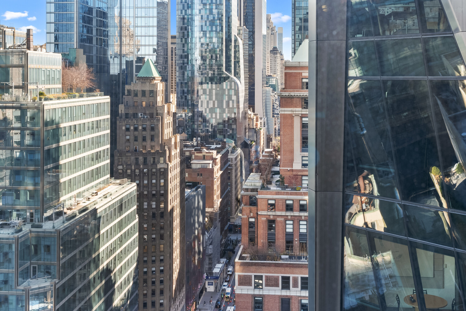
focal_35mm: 50
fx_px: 648
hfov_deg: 39.6
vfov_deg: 27.0
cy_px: 156
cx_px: 233
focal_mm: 50
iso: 200
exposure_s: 1/5
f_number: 14
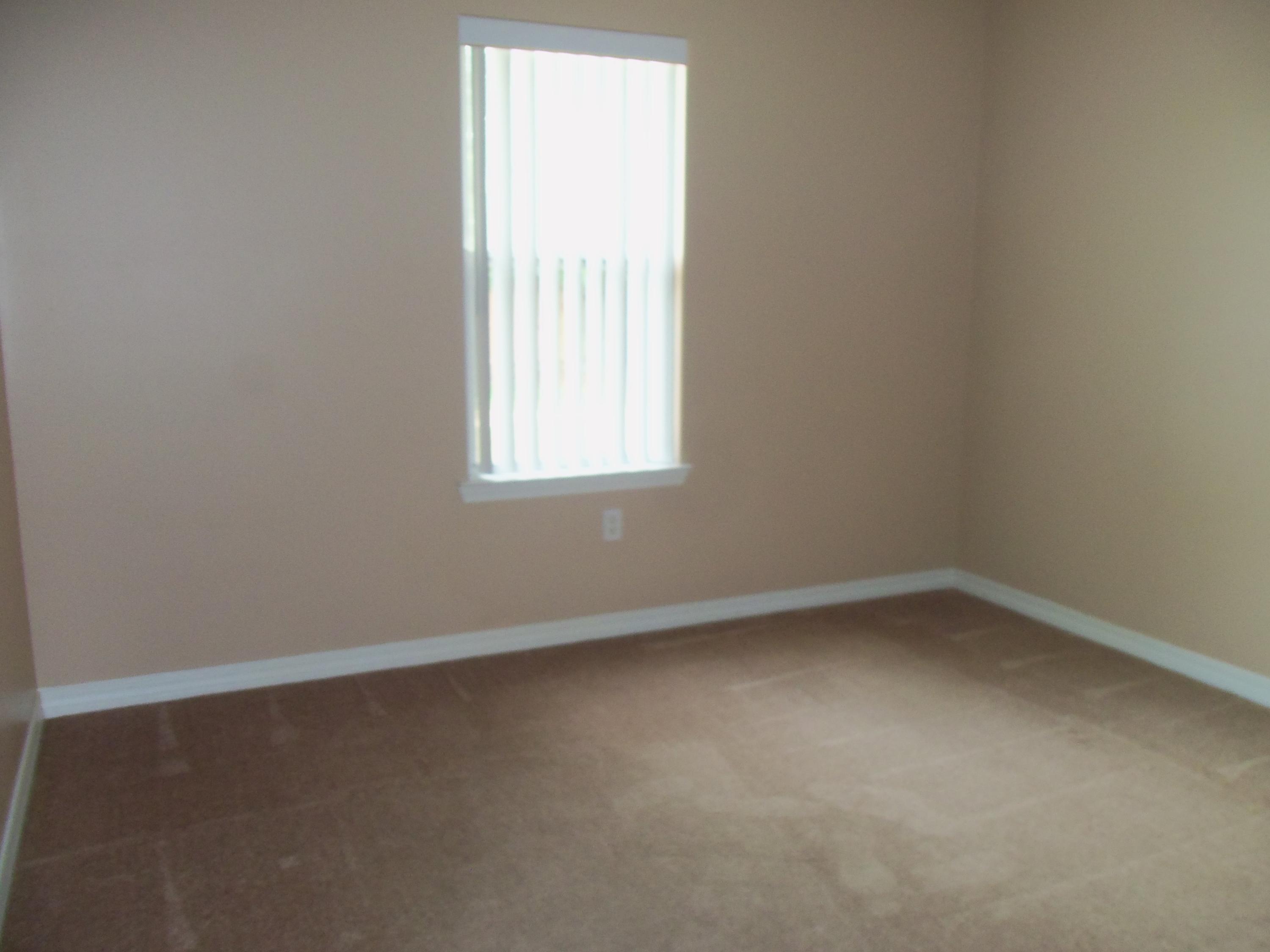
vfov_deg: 48.2
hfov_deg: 61.7
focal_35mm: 29
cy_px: 476
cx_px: 635
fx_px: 1064
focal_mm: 5.2
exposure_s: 1/30
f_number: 3.4
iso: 160
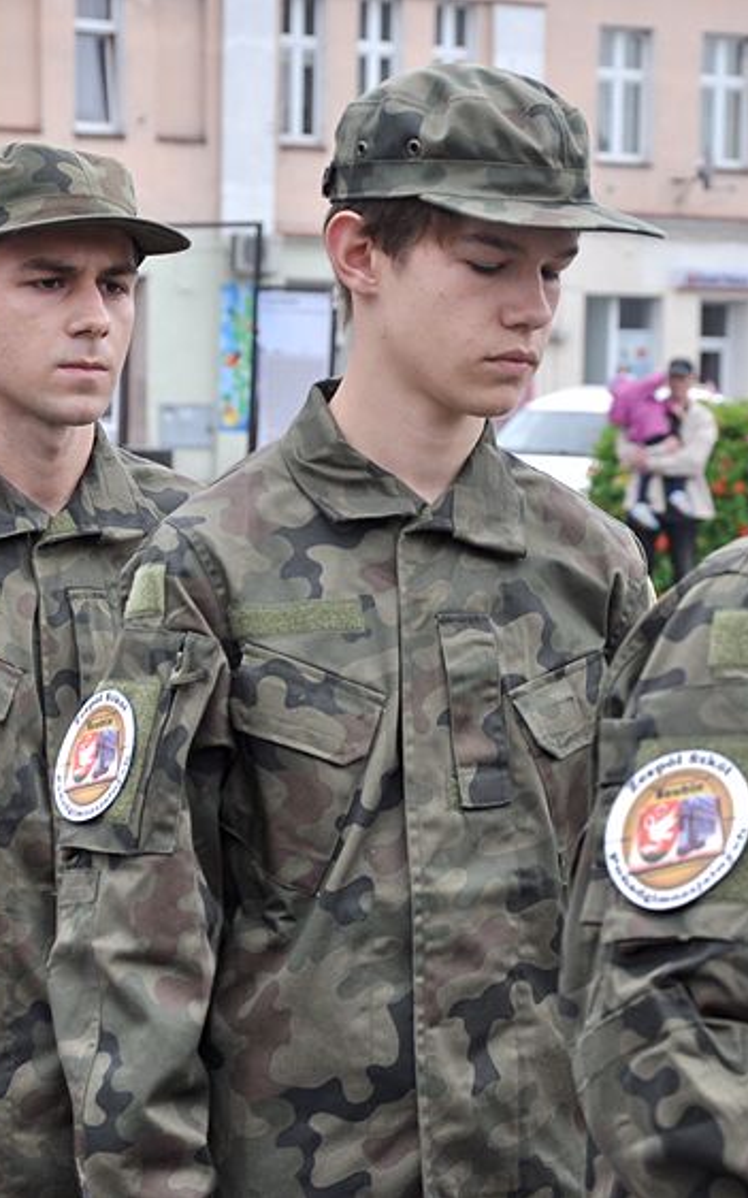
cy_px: 600
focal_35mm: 134
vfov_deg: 15.6
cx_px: 332
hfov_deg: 9.8
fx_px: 4373
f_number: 5.3
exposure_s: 1/500
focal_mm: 58
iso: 500
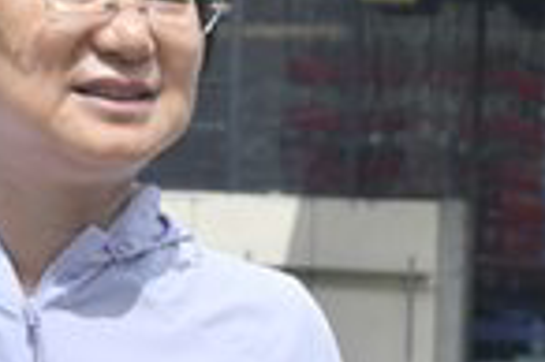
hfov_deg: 6.6
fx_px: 4703
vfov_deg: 4.4
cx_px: 0
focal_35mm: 311
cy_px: 162
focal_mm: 70
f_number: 13
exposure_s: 1/350
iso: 200
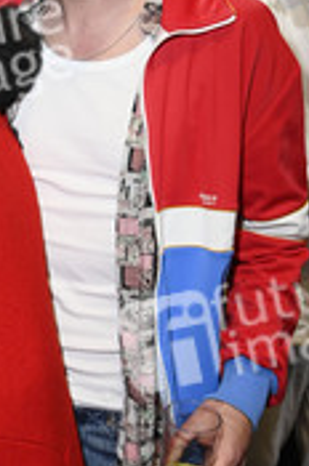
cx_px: 13
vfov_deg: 36.2
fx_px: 711
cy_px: 197
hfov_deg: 23.7
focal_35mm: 55
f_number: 5.6
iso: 3200
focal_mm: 24
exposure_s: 1/100
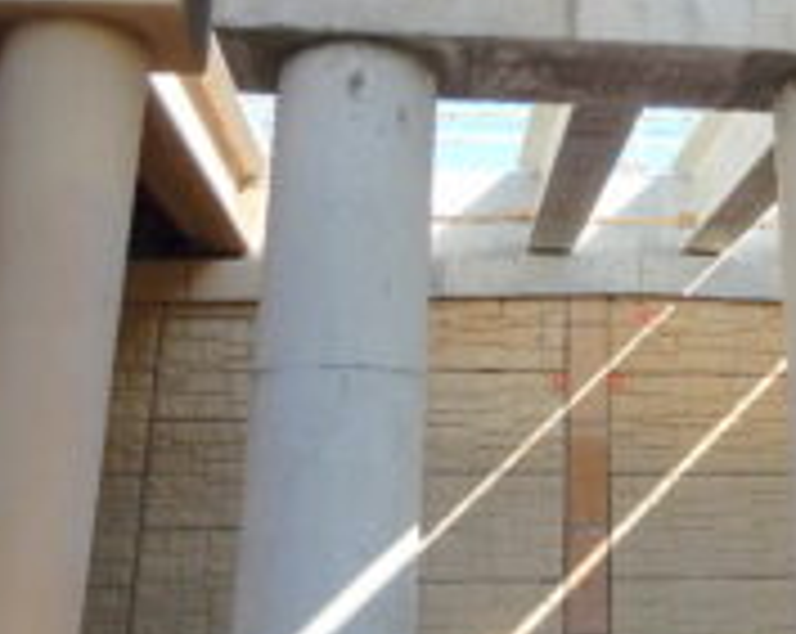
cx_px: 643
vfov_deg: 27.9
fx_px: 1247
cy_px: 112
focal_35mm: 53
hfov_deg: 34.3
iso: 80
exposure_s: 1/250
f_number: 3.4
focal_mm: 4.3
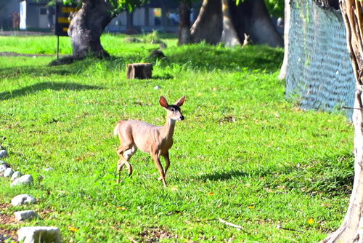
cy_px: 122
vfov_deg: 11.4
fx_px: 1211
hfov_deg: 17.1
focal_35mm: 120
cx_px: 182
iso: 500
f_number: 4
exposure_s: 1/2000
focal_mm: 120
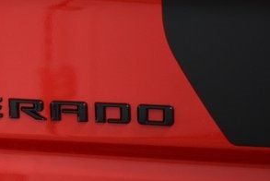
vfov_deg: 6.0
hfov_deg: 8.9
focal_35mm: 229
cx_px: -1
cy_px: 108
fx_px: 1719
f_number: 2.8
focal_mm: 70
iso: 1600
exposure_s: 1/100
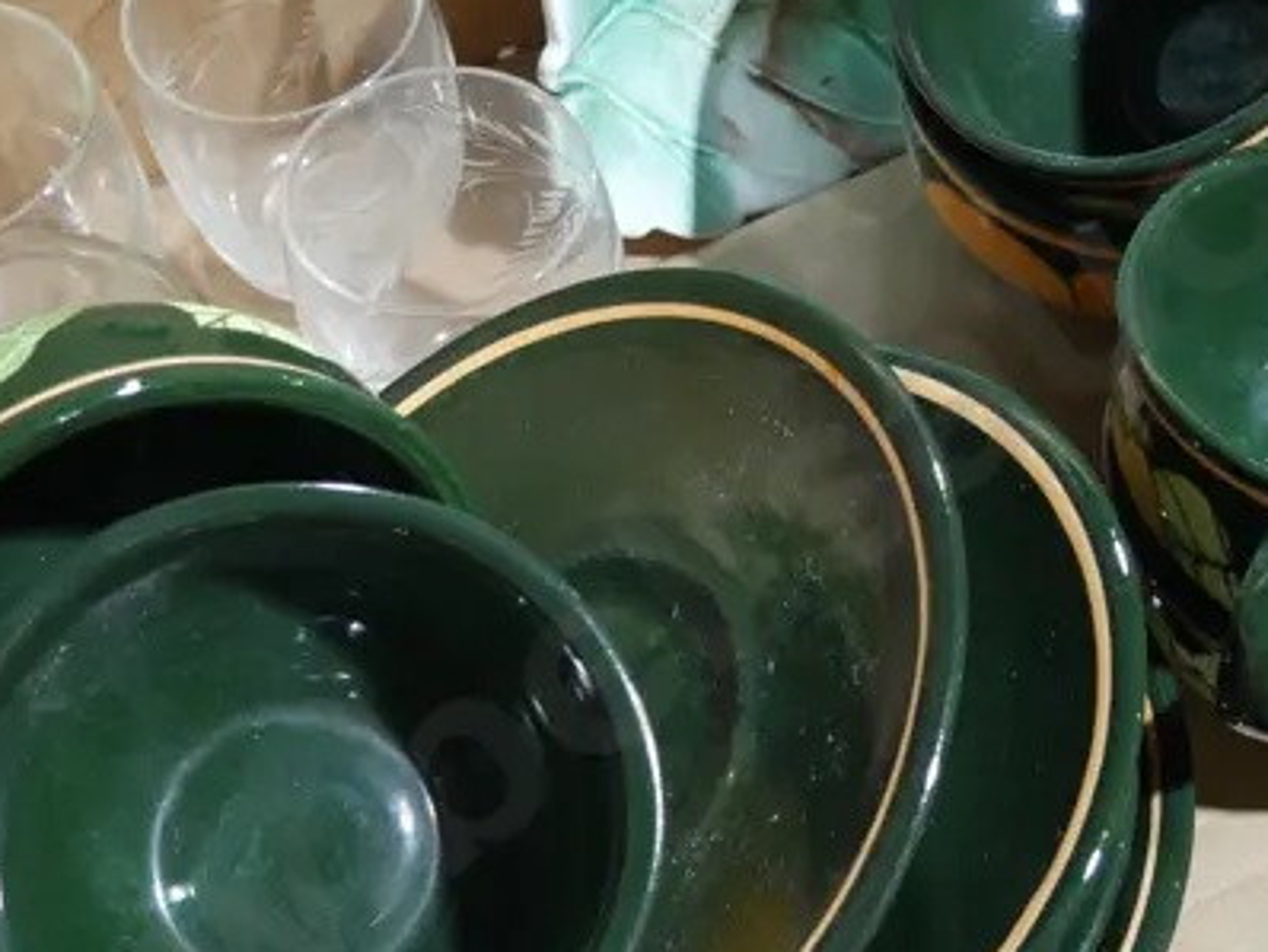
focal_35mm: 72
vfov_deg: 20.4
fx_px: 2639
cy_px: 295
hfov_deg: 26.3
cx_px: 1106
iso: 800
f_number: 3.5
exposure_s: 1/60
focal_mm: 14
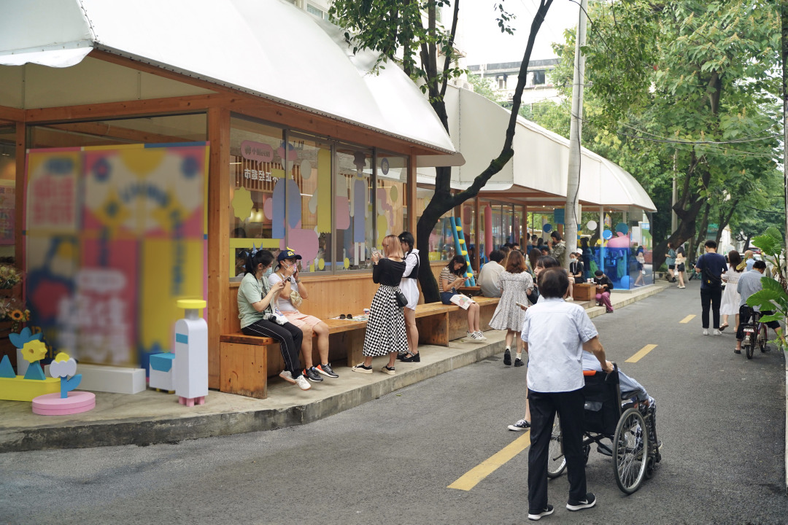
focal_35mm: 36
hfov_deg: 53.1
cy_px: 262
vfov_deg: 36.9
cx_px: 394
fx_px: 788
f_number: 2.8
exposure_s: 1/800
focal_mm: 36
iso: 1250
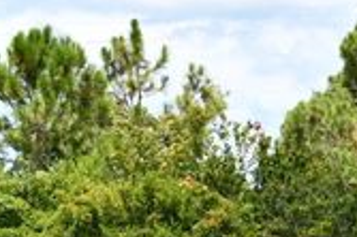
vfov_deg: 7.1
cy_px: 305
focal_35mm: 192
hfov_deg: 10.3
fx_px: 1902
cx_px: 571
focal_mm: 25
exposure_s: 1/250
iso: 140
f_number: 8
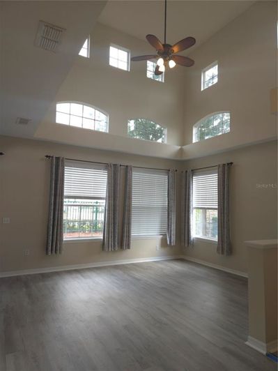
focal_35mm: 23
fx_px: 246
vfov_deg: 73.9
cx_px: 139
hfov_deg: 58.9
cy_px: 186
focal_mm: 5.4
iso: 64
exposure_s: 1/60
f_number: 1.8
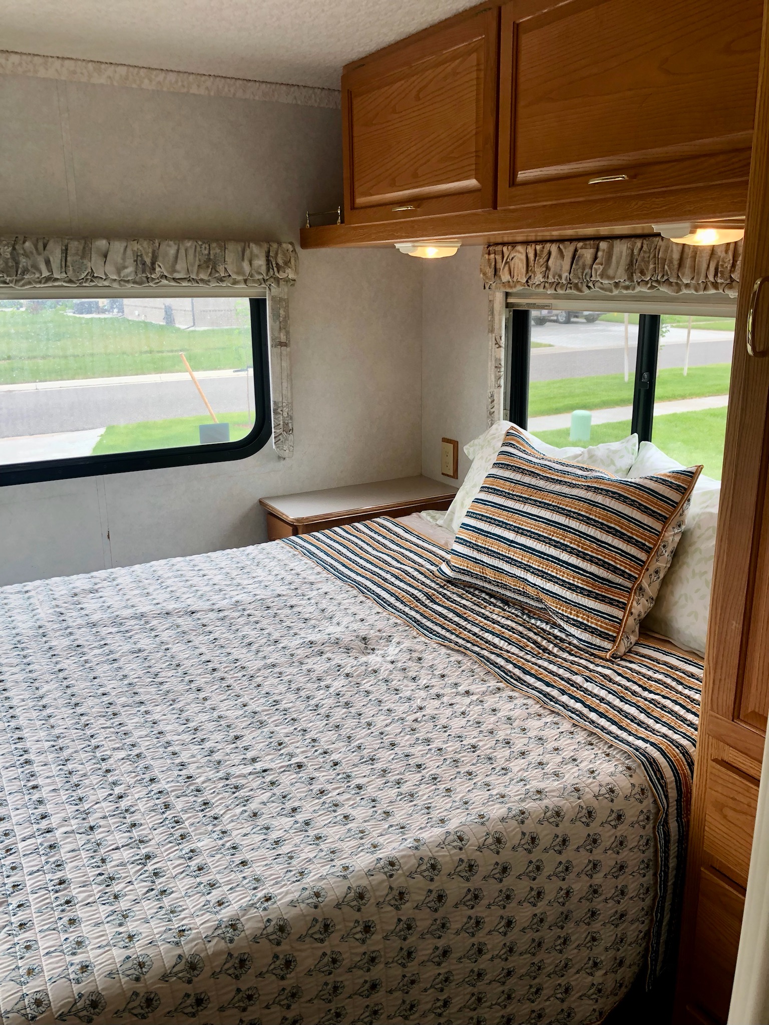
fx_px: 829
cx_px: 384
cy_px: 512
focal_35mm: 28
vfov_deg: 63.4
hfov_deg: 49.7
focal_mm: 3.99
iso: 25
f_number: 1.8
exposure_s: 1/120
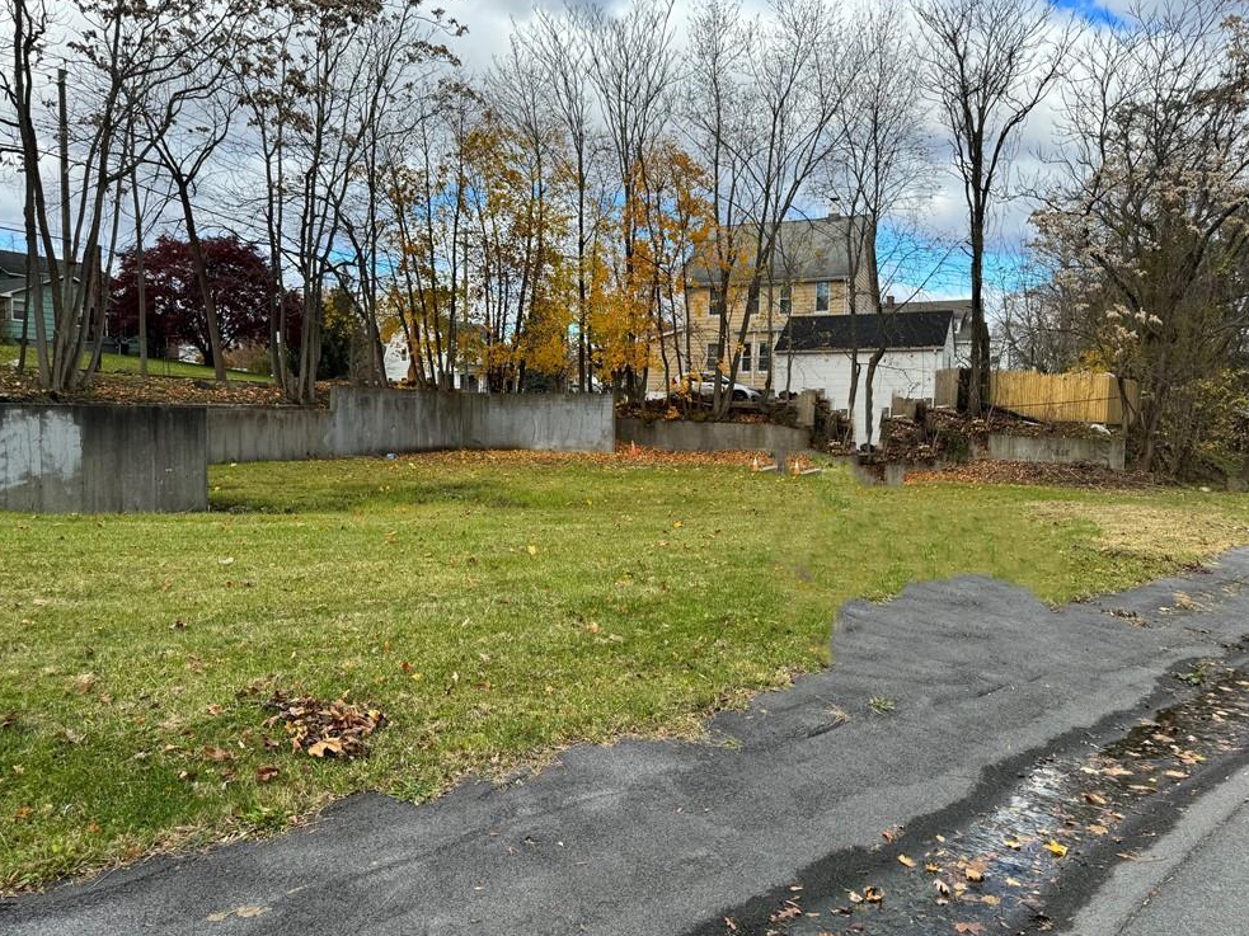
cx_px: 633
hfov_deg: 69.4
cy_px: 470
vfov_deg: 54.9
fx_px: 902
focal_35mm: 25
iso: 80
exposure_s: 1/1637
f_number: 1.78
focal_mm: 6.86
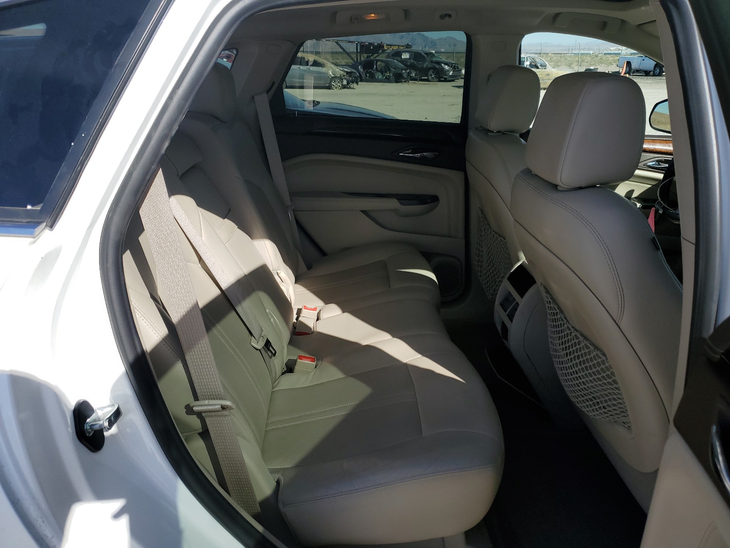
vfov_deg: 53.1
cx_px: 365
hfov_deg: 67.3
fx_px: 548
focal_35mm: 26
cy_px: 274
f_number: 1.5
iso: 50
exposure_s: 1/3333
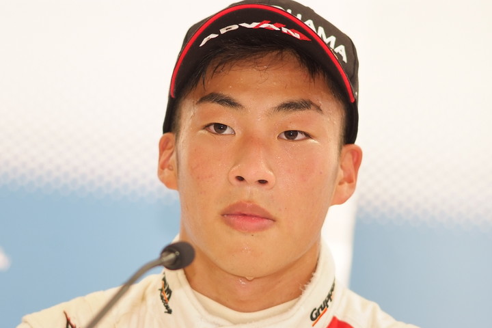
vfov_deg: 5.1
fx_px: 3690
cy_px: 164
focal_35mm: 270
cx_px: 246
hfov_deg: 7.6
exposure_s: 1/125
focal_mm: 180
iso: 800
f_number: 2.8
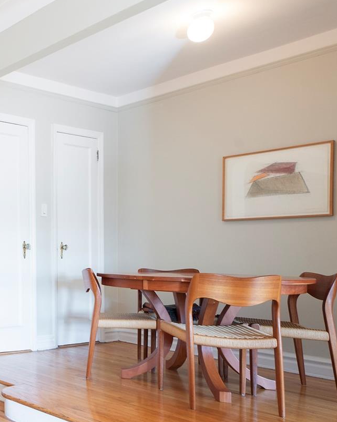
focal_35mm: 36
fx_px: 449
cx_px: -122
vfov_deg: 49.3
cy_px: 287
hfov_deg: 30.4
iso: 320
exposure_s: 1/5
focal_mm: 15
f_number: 9
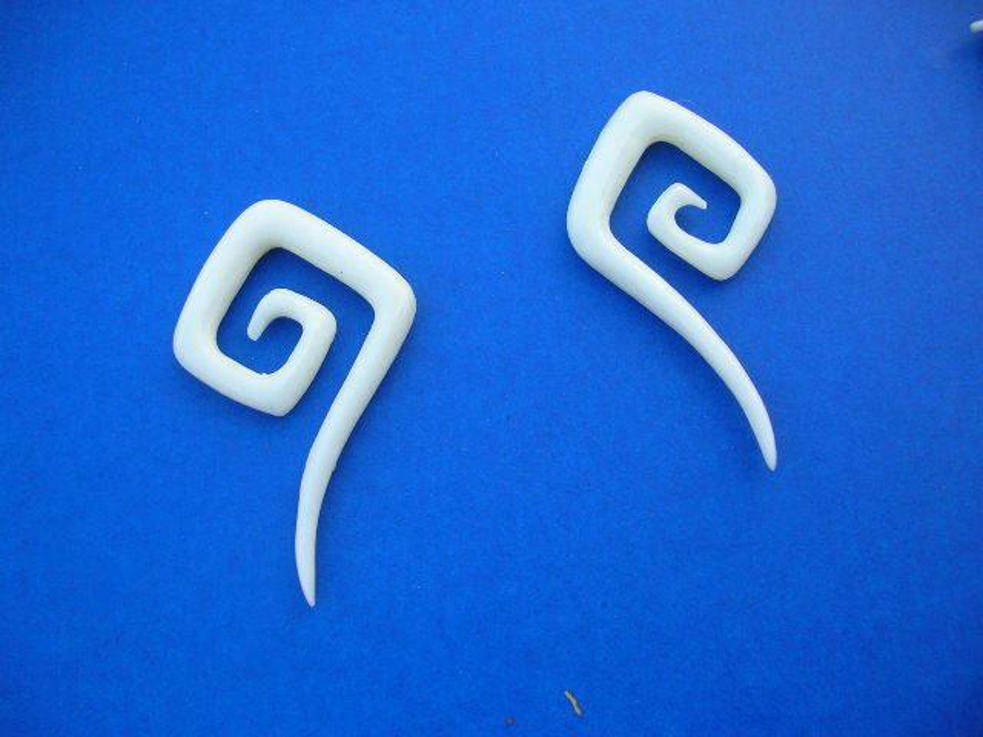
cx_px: 492
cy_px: 368
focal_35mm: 35
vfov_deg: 40.7
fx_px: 994
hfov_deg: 52.6
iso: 50
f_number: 2.8
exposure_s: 1/46.1
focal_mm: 5.8
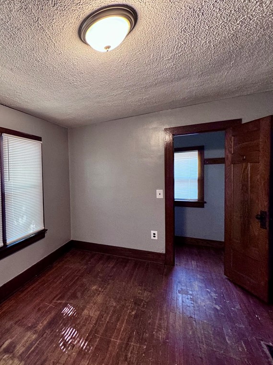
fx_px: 200
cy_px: 183
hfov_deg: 61.5
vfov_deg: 84.7
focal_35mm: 19
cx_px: 45
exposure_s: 1/60
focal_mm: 2.22
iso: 200
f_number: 2.2
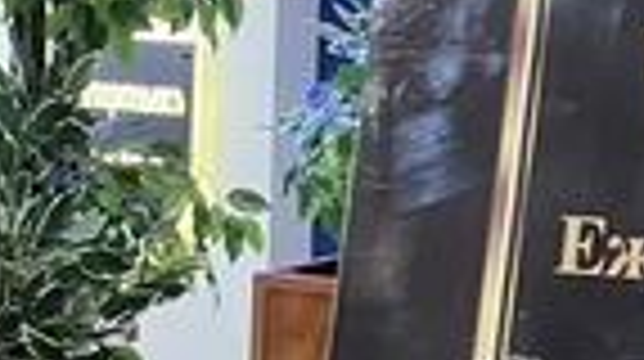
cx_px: -95
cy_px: 495
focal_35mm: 318
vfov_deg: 3.8
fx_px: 5423
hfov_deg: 6.8
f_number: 2
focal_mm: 6
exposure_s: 1/33
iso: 320
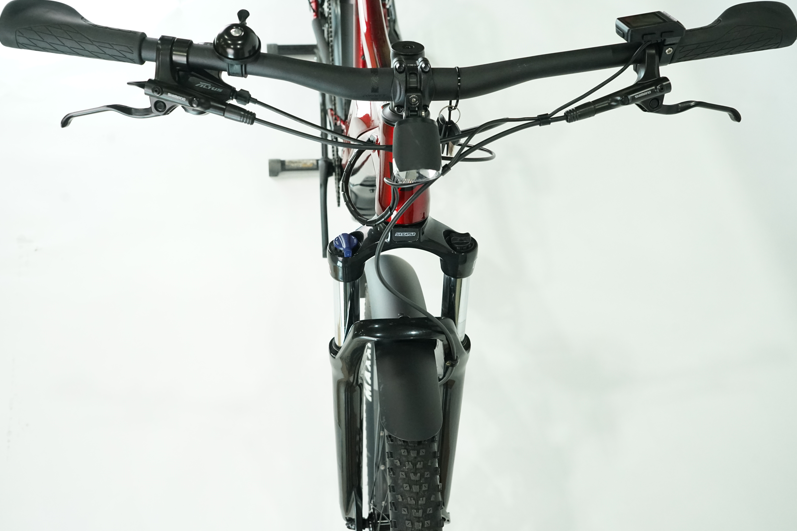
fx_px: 775
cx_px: 393
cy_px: 265
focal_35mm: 35
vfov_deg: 37.9
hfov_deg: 54.4
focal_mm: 34
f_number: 6.3
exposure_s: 1/200
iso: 3200
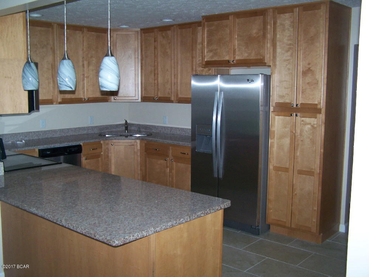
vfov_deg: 37.8
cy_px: 138
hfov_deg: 49.0
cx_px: 184
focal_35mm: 38
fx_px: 405
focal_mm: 6.3
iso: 160
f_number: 2.8
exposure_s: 1/60
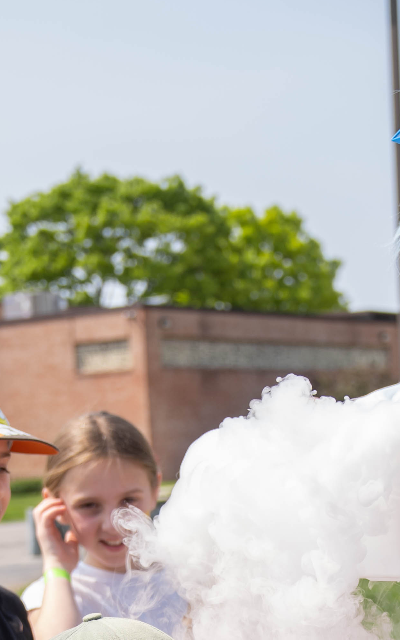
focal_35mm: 95
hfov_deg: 13.8
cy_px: 673
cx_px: 250
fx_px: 1657
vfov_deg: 21.0
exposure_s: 1/800
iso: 80
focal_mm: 31
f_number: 3.5
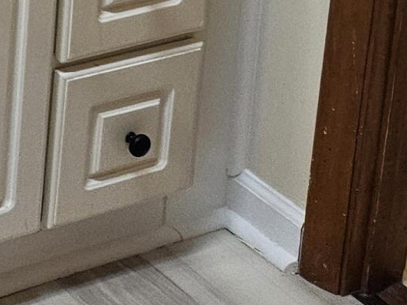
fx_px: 1528
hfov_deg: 13.2
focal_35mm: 130
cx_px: -388
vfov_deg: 9.9
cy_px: -448
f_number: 1.8
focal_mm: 5.4
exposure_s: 1/120
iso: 320
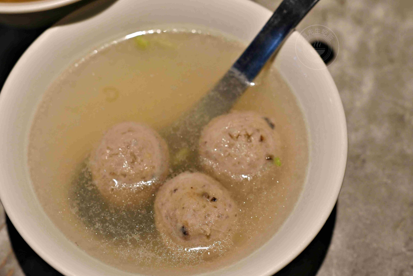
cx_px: 184
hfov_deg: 24.2
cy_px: 144
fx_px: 964
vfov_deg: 16.3
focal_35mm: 84
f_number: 3.2
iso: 180
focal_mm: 50
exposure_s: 1/200
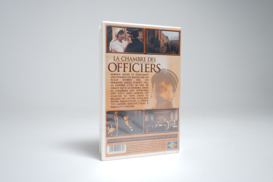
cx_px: 136
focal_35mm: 29
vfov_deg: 45.0
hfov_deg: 63.7
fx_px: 220
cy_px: 91
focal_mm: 29
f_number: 5
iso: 64
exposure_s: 1/6
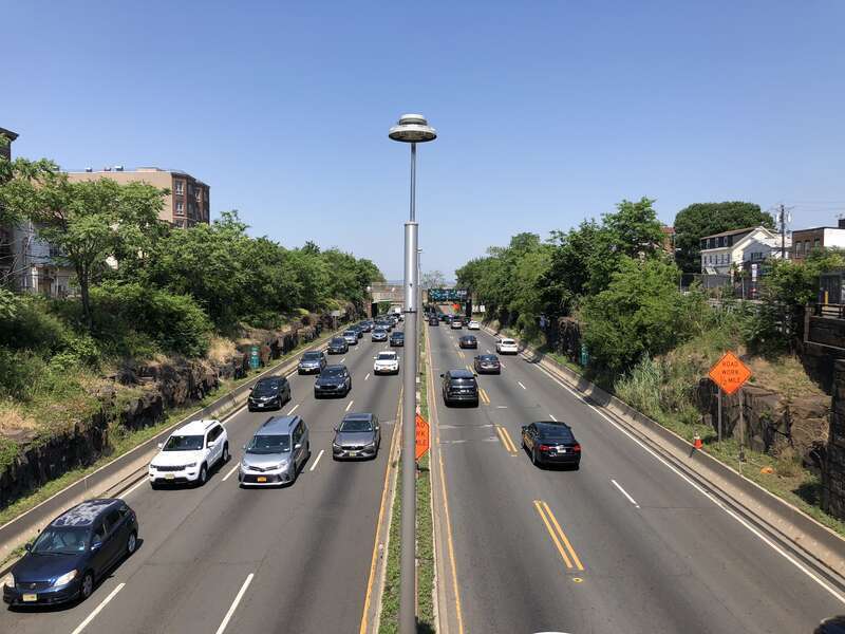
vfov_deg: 49.7
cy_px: 317
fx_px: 683
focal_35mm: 28
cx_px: 422
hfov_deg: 63.4
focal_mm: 4
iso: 20
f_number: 1.8
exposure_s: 1/1736
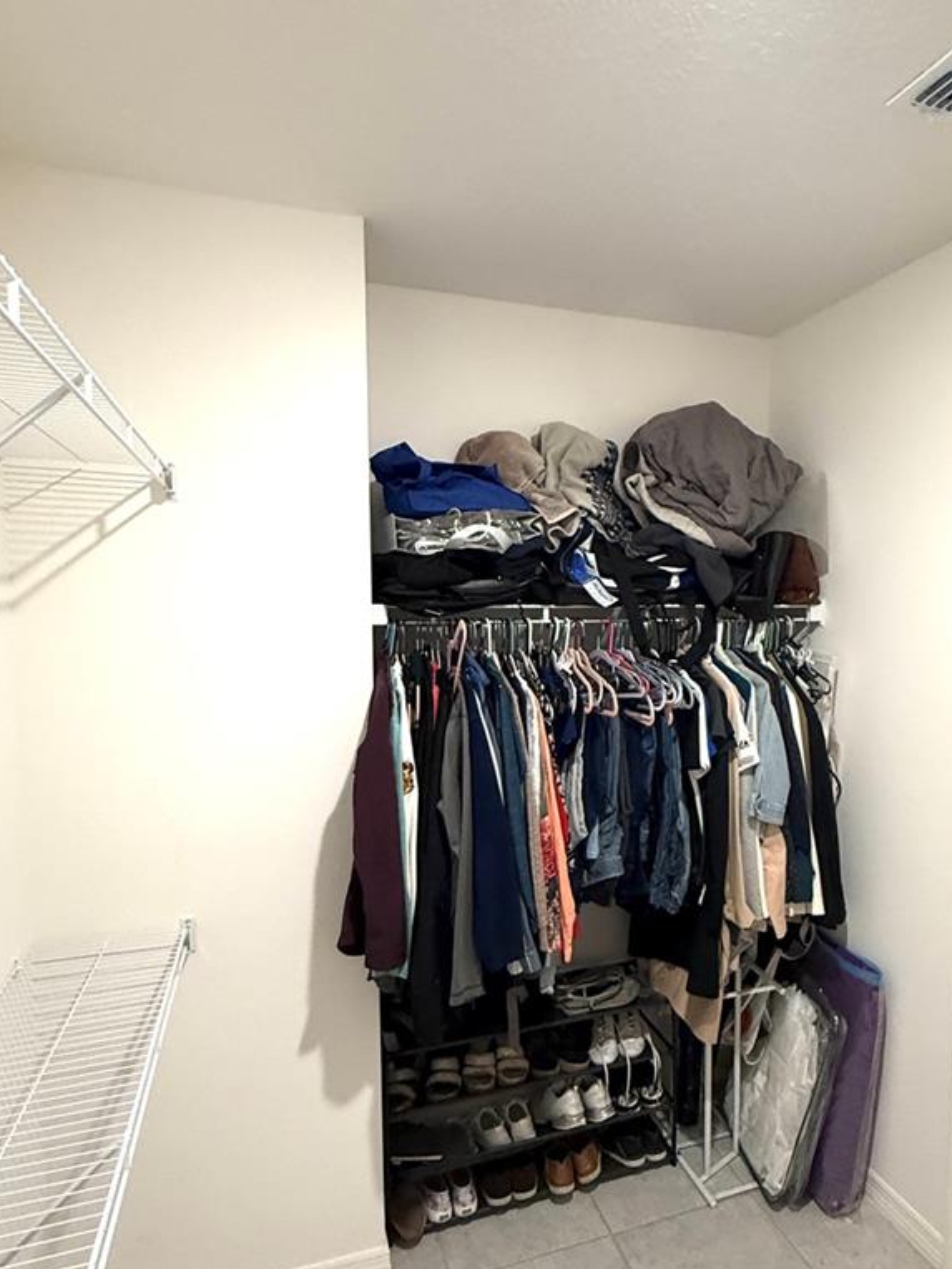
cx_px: 577
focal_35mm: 22
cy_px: 678
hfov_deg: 60.5
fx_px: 807
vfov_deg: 76.3
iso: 500
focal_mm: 2.22
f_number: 2.2
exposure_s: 1/60
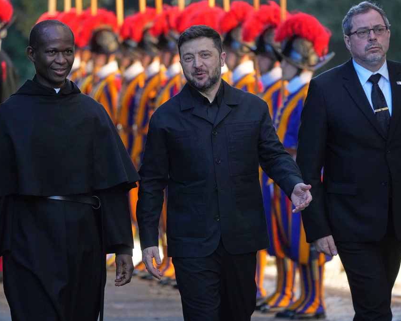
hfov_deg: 6.7
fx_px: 3443
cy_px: 160
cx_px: 183
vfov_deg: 5.3
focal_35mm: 290
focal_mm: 256
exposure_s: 1/1250
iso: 3200
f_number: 5.6
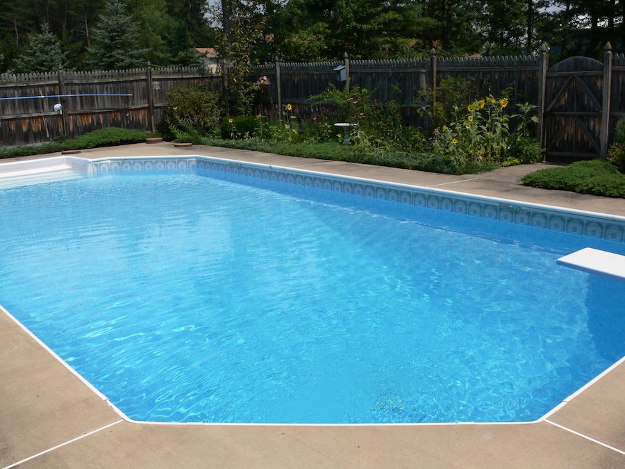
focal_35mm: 35
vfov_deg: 40.7
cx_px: 312
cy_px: 234
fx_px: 632
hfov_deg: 52.6
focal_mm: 7.4
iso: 80
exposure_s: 1/400
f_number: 8
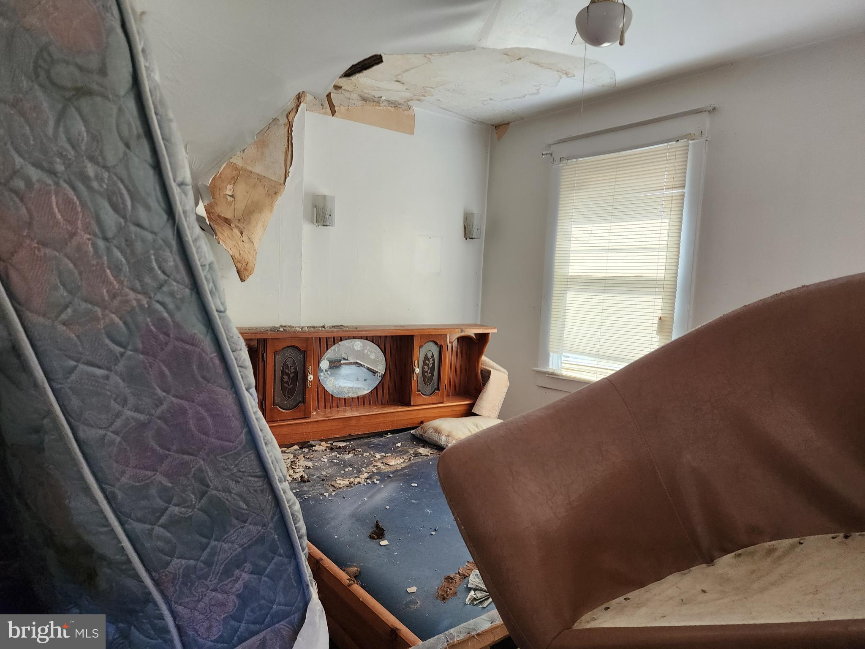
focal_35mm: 23
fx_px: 575
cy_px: 324
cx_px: 432
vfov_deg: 58.9
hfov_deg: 73.9
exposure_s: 1/180
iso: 160
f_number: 1.8
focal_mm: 6.4
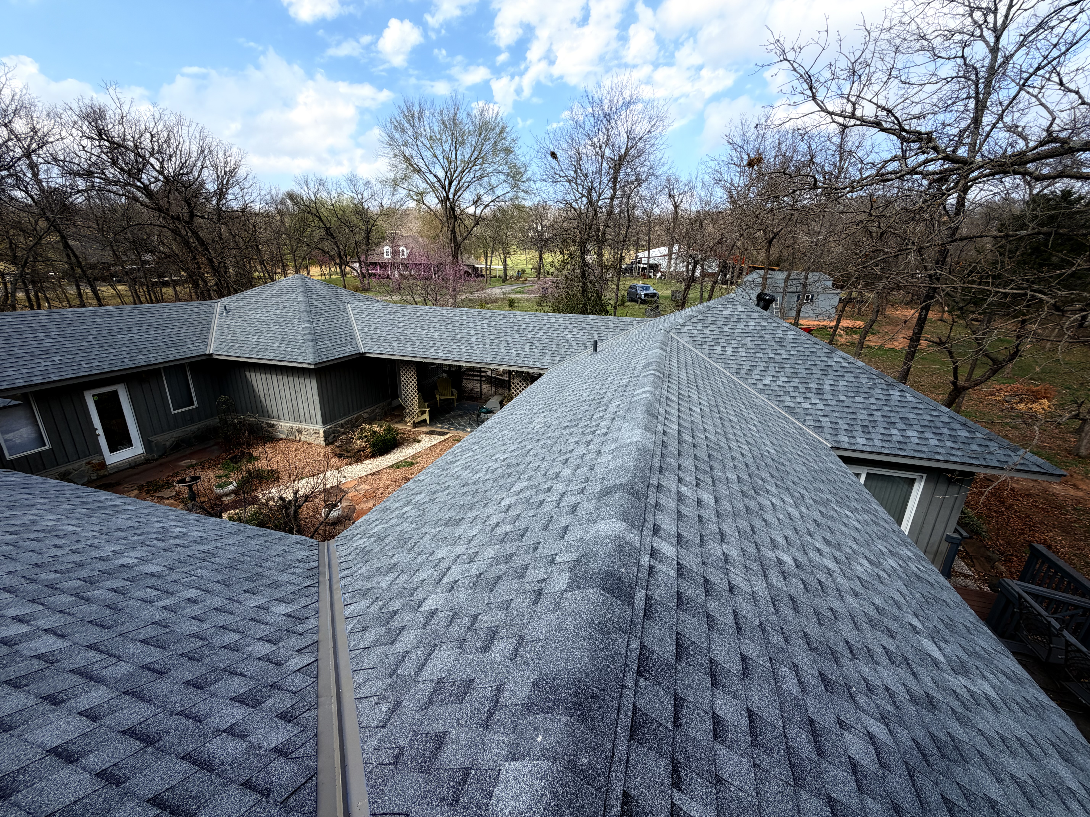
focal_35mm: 14
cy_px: 408
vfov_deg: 85.7
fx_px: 441
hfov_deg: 102.1
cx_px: 545
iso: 40
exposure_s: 1/770
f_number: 2.2
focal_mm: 2.22
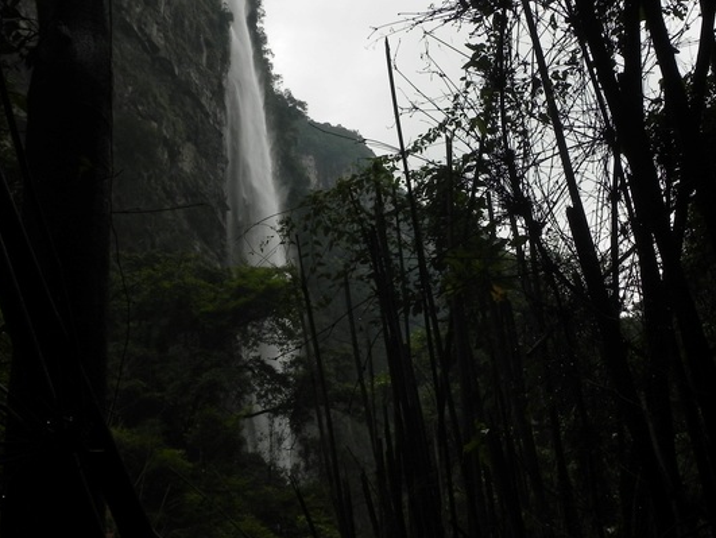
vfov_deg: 27.0
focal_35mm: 54
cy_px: 202
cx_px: 434
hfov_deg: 35.4
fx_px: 1118
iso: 160
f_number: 6.3
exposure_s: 1/411
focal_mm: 7.3
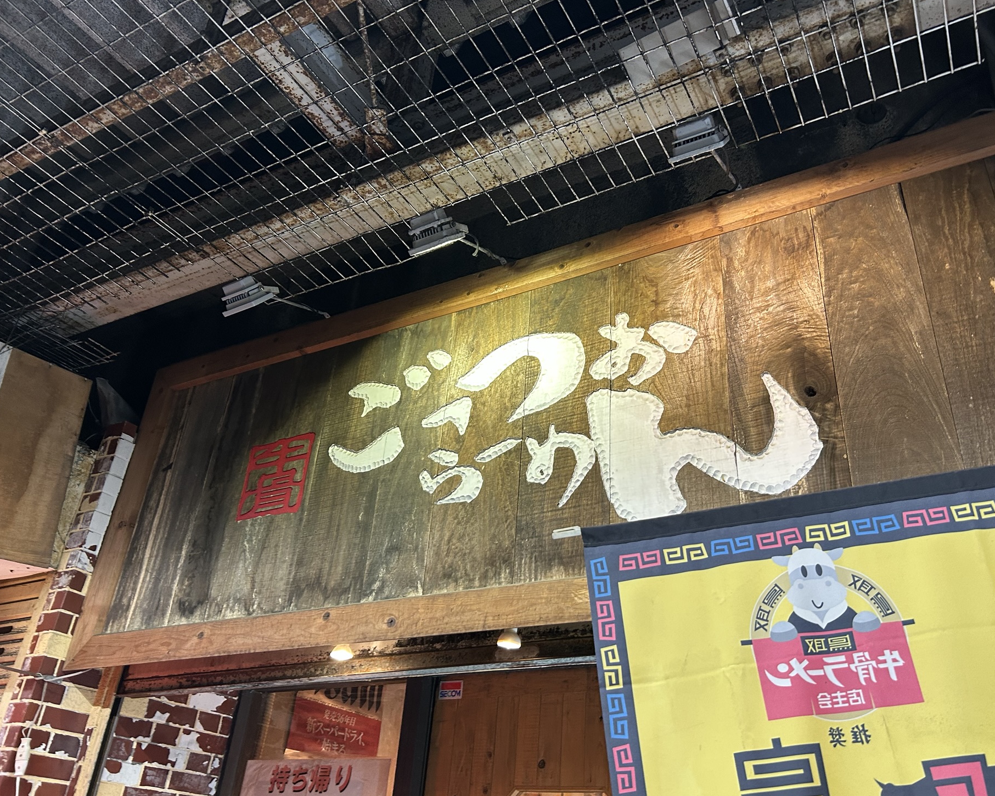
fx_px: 824
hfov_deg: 62.1
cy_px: 407
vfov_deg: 51.5
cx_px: 535
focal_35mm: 28
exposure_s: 1/60
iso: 160
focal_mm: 5.7
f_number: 1.5
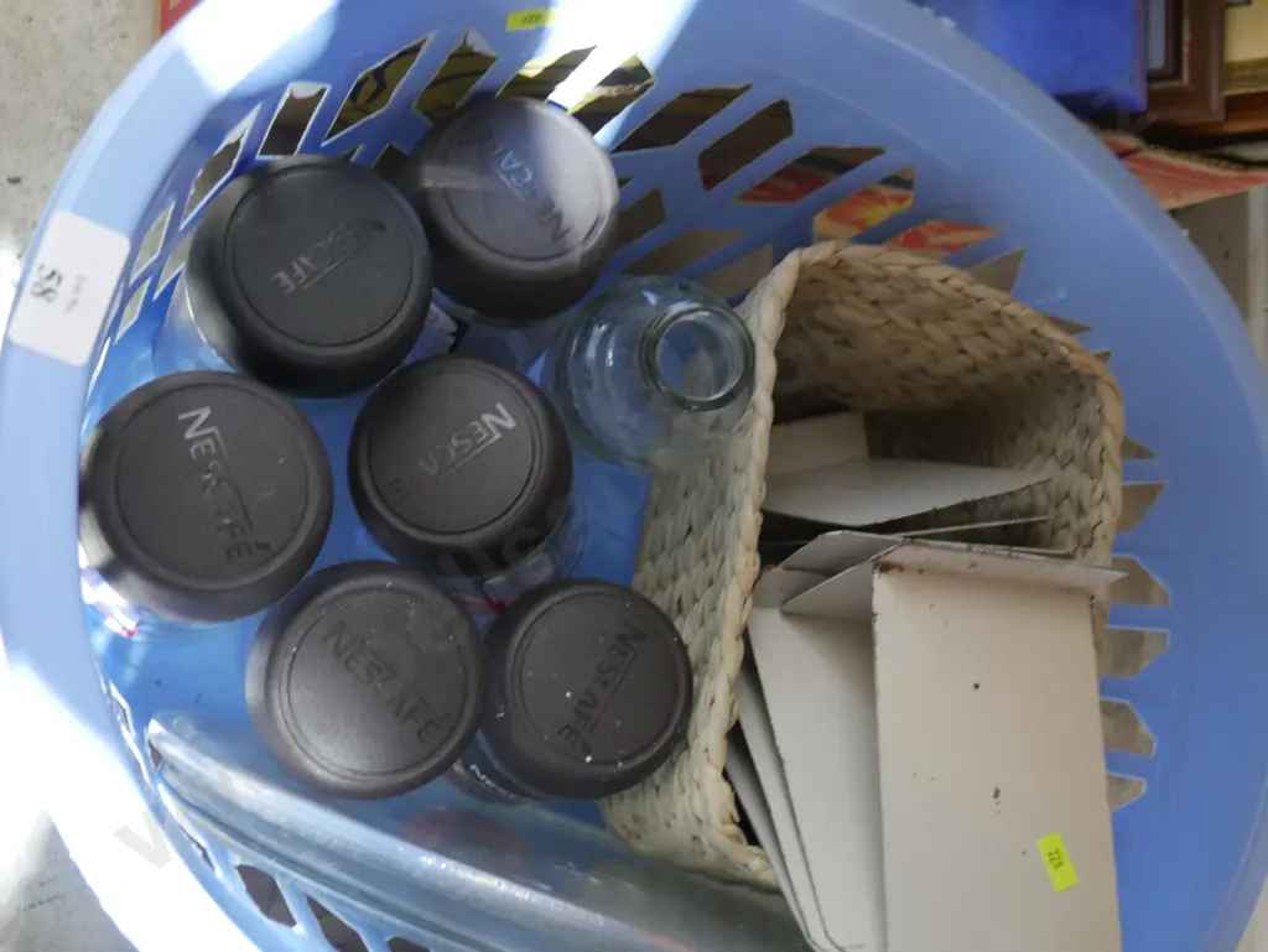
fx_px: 1612
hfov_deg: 42.9
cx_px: 634
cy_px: 476
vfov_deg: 32.9
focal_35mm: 44
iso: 3200
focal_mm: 22
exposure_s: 1/10
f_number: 4.7
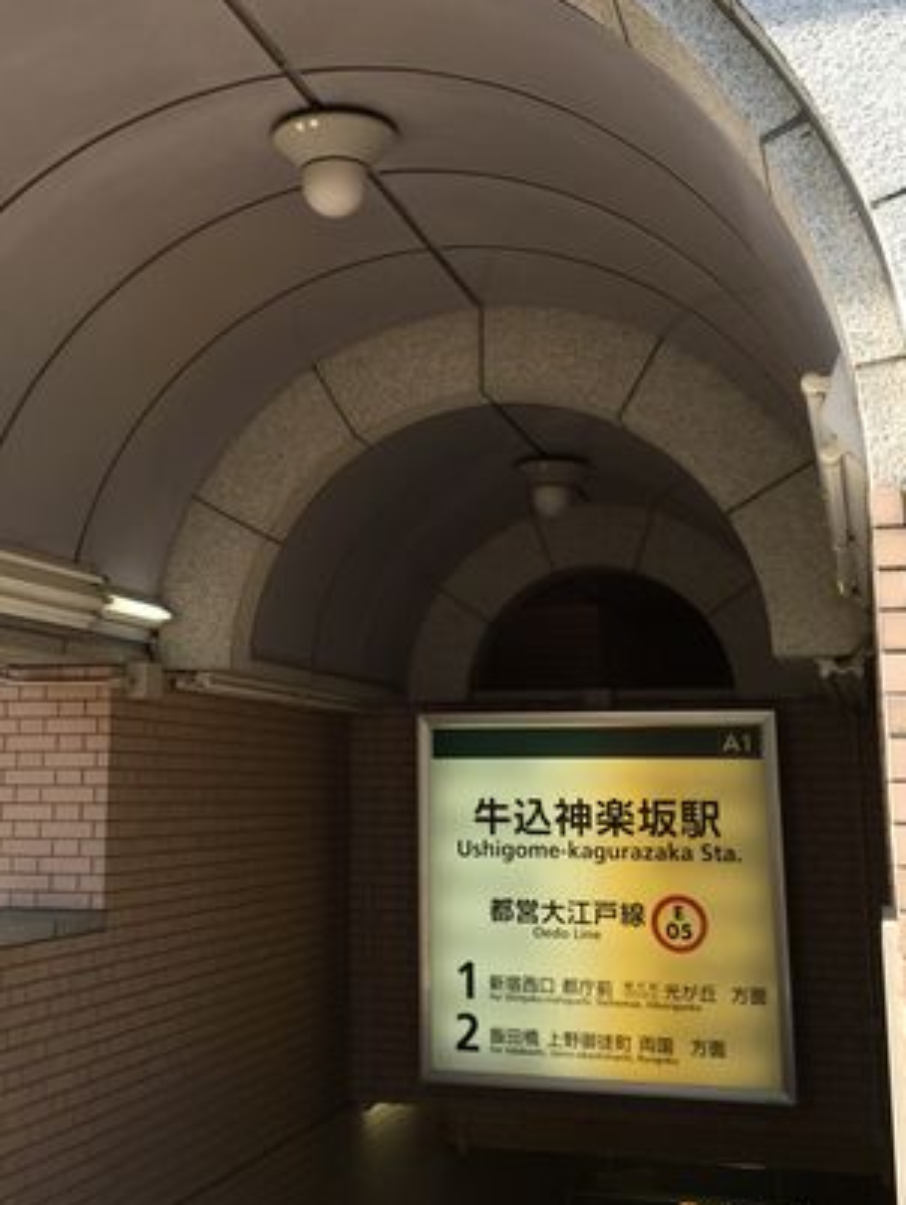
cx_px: 335
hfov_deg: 31.4
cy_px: 454
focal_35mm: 46
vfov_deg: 40.9
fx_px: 1603
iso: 32
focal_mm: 4.15
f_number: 2.2
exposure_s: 1/488
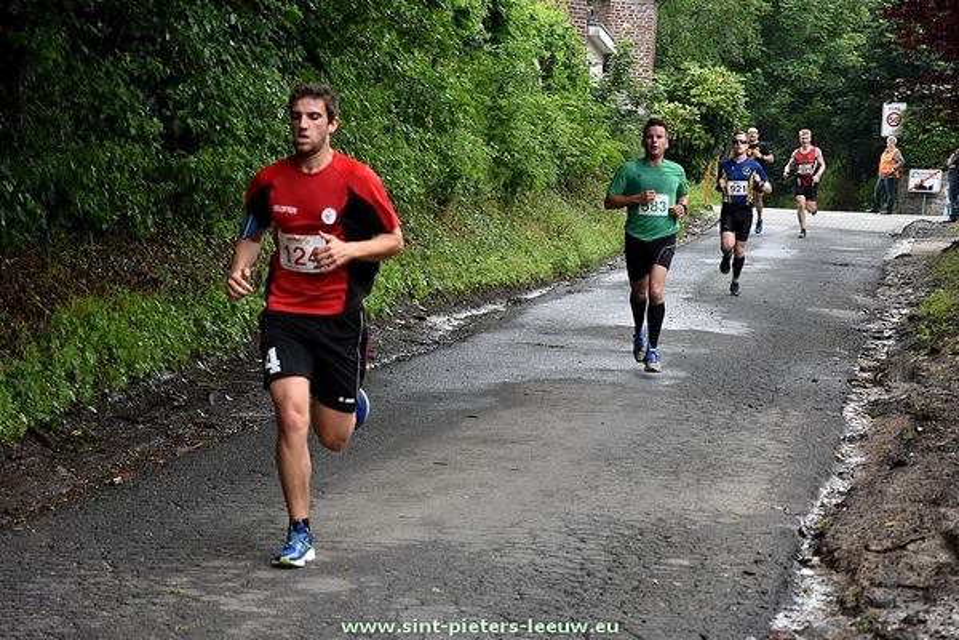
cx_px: 480
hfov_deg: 15.2
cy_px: 320
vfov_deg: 10.2
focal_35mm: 135
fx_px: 3596
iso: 900
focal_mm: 90
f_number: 5.6
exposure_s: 1/500
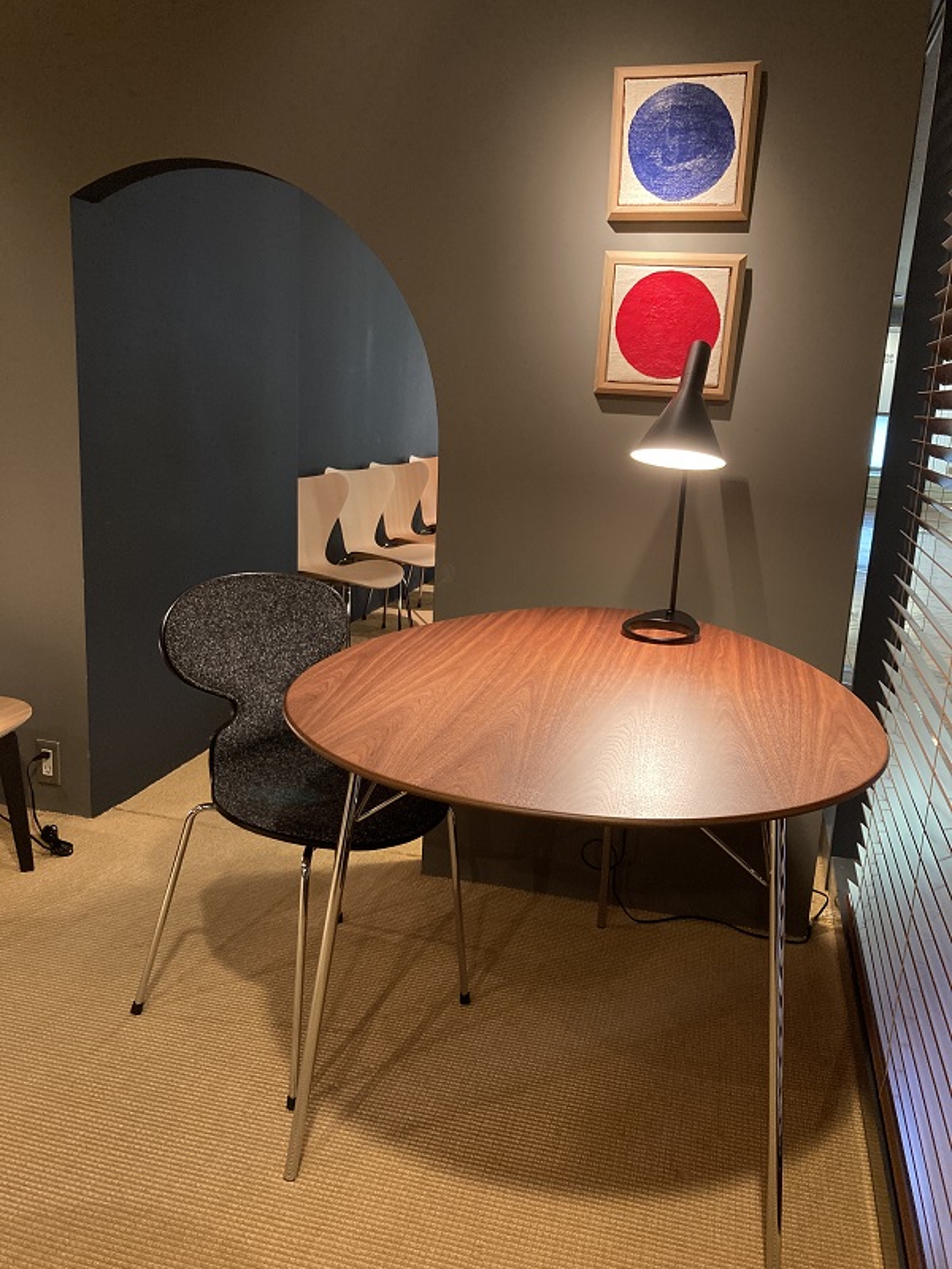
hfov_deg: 49.7
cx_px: 476
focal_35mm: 28
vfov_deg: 63.4
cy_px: 634
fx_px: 1027
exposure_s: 1/60
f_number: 1.8
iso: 250
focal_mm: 3.99
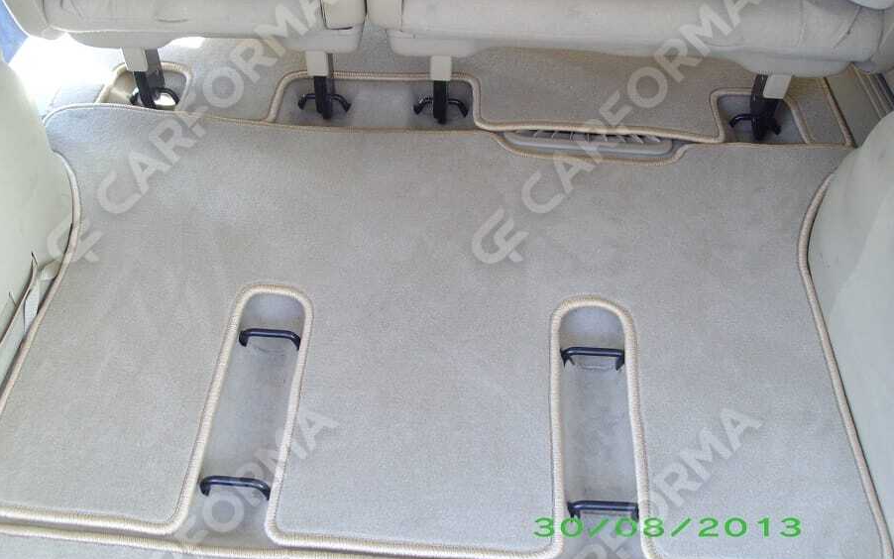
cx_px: 439
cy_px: 263
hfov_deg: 50.4
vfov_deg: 32.8
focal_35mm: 39
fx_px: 950
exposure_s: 1/80
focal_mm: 6
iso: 160
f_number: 2.7
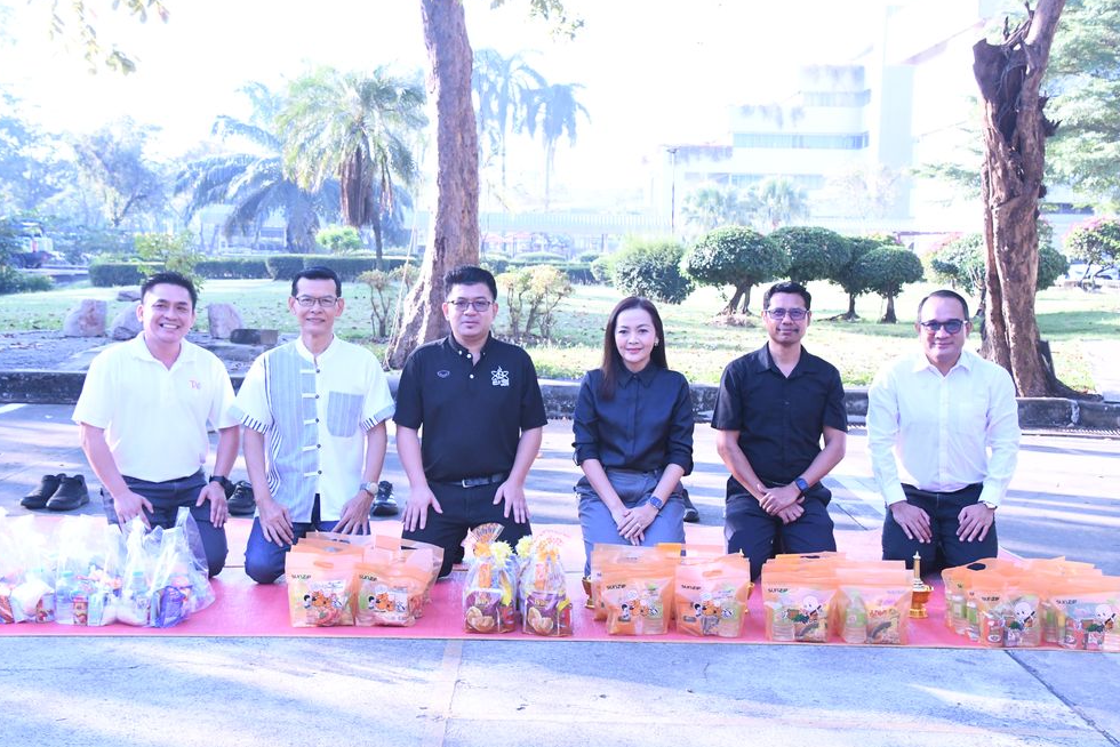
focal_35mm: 47
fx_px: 1463
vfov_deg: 28.7
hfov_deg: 41.9
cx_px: 553
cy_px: 377
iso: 2500
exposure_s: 1/320
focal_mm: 30
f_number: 9
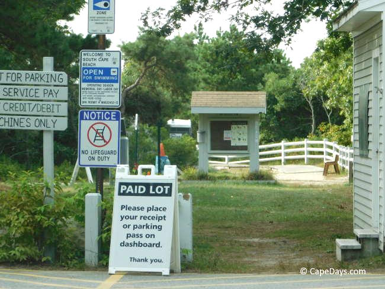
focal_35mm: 184
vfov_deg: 8.1
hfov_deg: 10.7
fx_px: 2047
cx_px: 192
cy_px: 144
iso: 125
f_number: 5.4
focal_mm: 32.7
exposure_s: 1/125
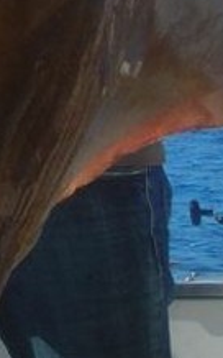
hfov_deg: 9.0
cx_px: -61
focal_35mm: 144
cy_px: -125
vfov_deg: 13.9
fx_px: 1402
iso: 50
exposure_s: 1/536
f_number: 3.4
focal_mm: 7.8
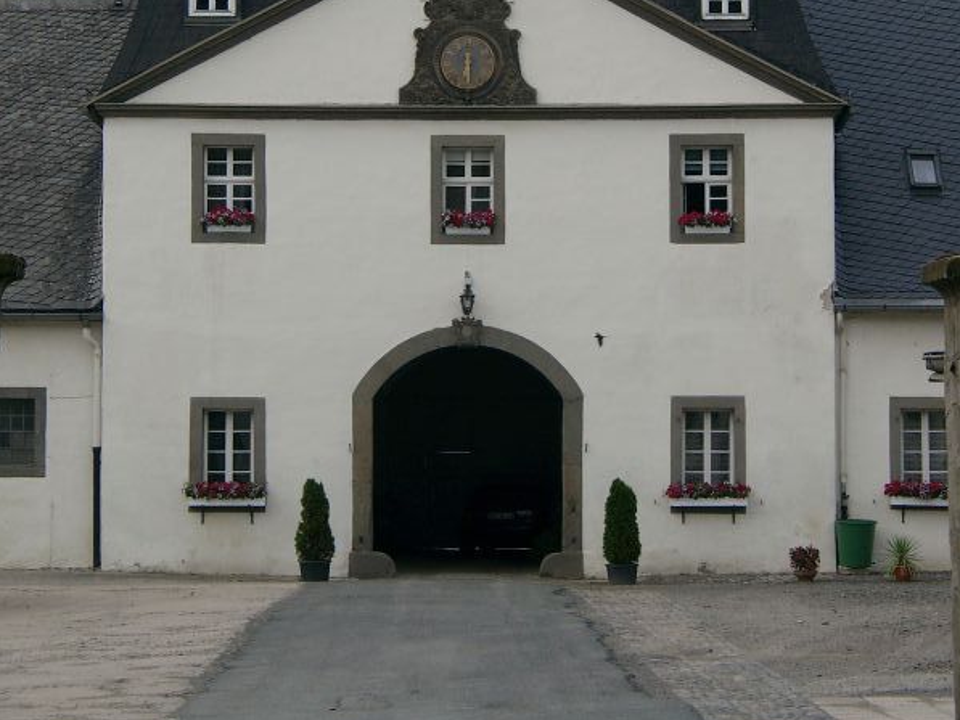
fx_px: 3717
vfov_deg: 11.0
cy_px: 122
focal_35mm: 134
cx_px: 481
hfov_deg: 14.7
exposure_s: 1/287
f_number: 4
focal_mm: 20.74
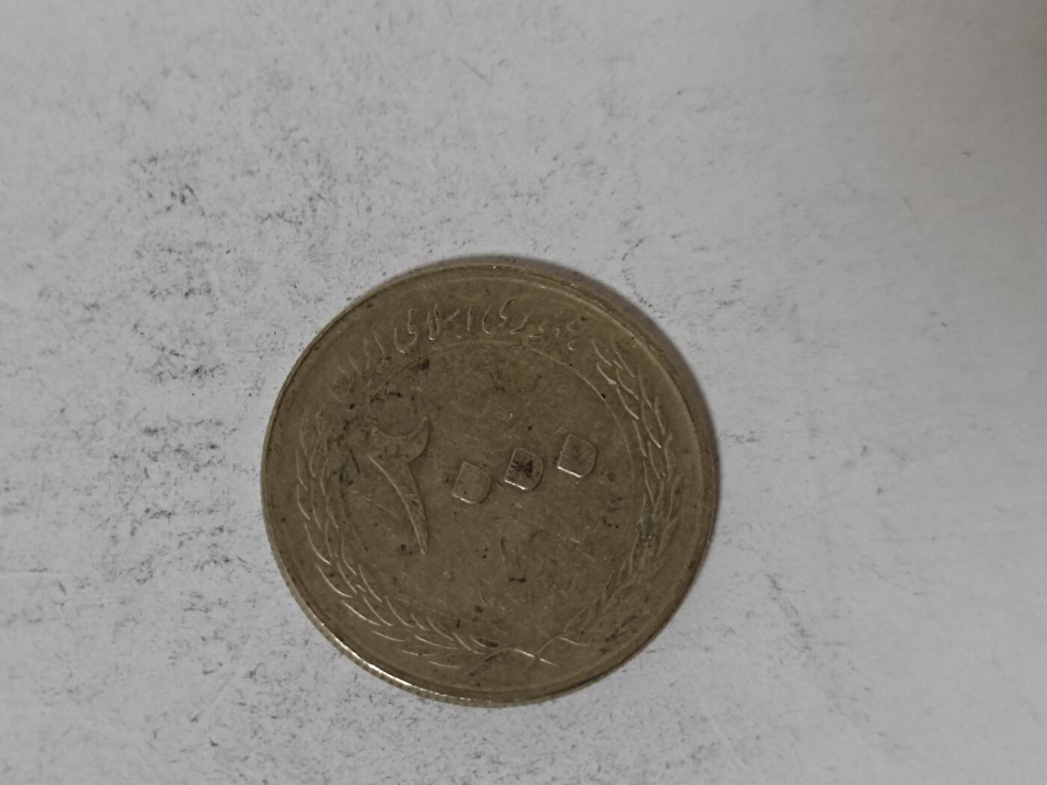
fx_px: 2268
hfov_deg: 26.0
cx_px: 524
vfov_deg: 19.6
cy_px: 392
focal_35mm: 75
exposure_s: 1/51.6
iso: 400
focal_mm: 8.7
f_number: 1.9
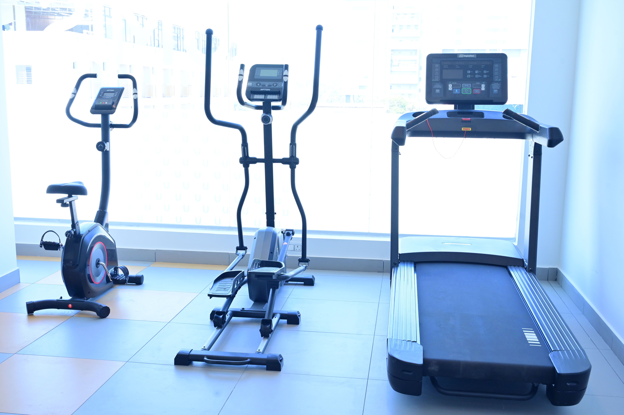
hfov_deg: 51.9
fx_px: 641
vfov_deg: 35.9
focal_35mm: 37
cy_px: 208
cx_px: 312
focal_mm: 37
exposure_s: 1/160
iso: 1250
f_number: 8
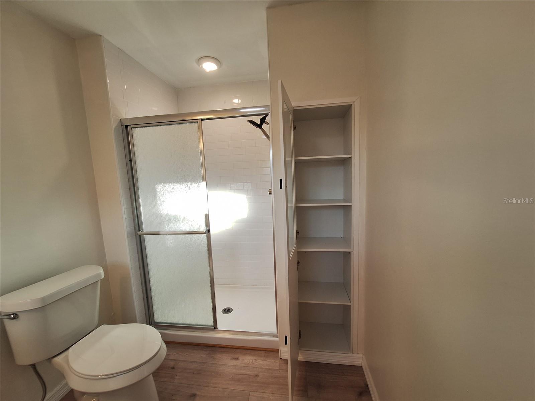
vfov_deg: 89.9
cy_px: 200
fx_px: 201
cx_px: 268
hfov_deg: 106.2
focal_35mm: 13
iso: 64
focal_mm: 1.74
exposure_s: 1/120
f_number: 2.2
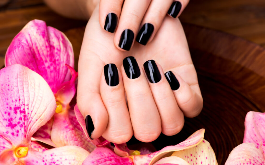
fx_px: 780
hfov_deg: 19.3
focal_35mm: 108
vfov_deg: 12.1
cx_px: 132
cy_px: 88
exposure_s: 1/250
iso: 100
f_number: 14
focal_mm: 105
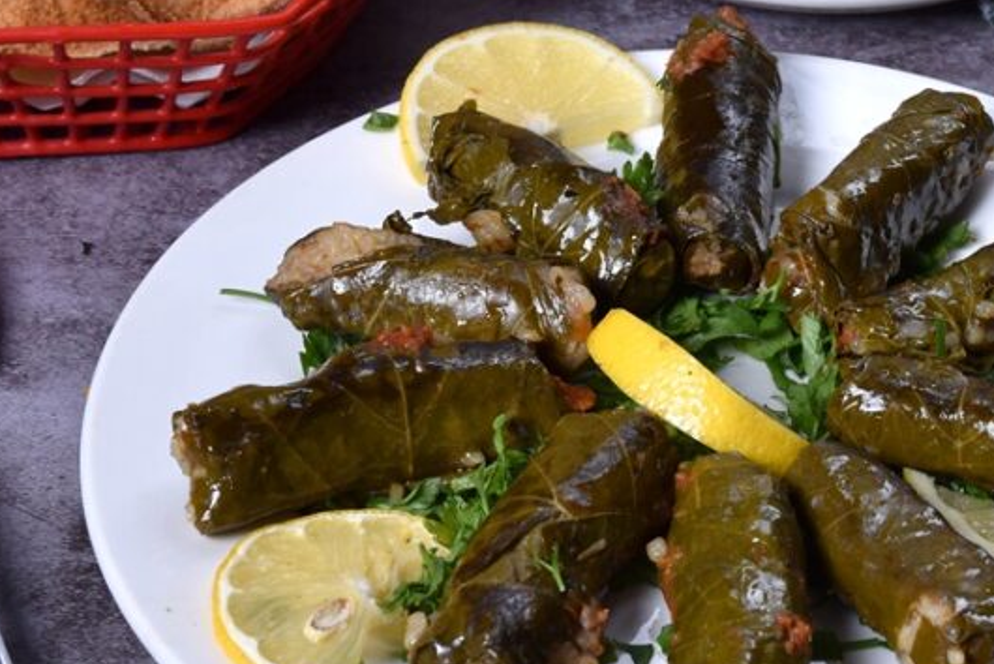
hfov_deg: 18.1
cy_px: 427
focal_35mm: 112
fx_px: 3094
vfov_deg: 12.2
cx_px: 737
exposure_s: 1/125
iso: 200
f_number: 10
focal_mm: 58
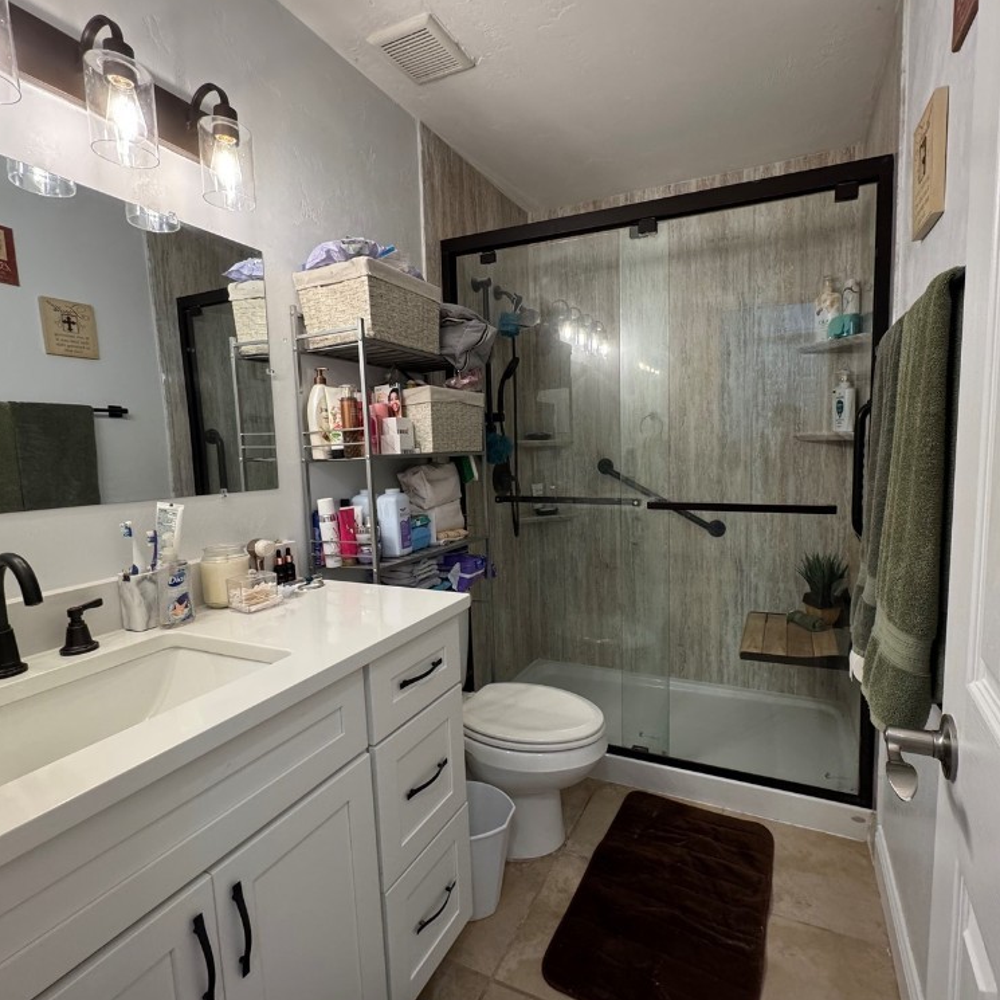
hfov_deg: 83.7
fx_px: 556
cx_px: 549
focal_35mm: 17
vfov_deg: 84.0
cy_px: 497
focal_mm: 2.22
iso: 320
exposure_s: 1/120
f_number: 2.2
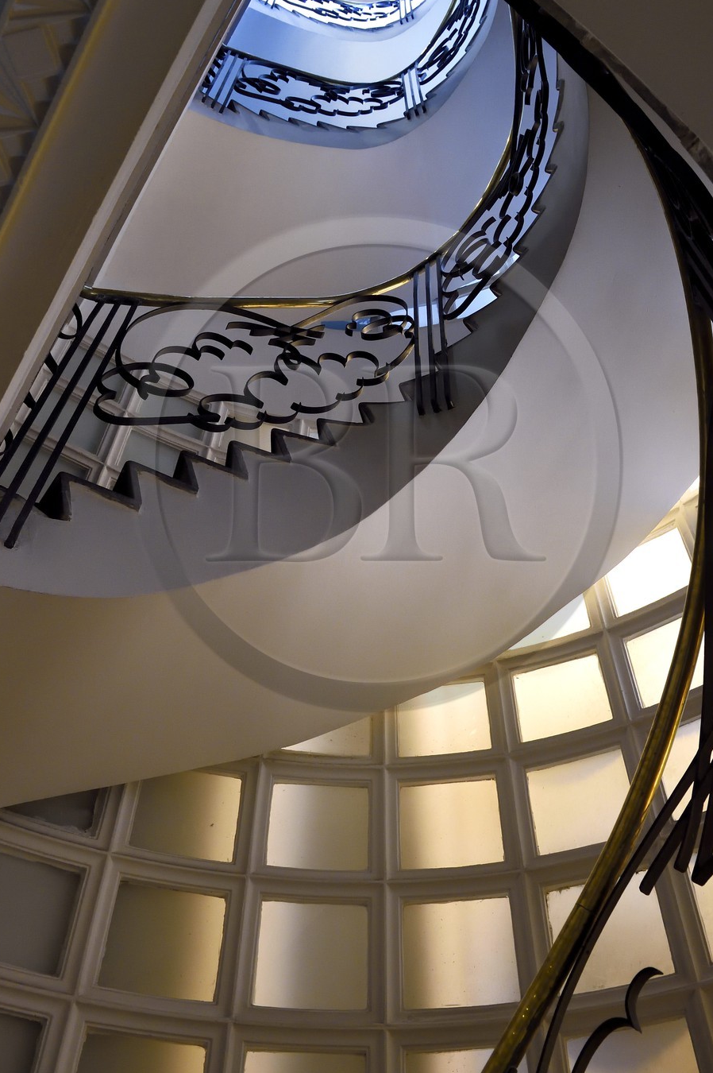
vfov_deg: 58.5
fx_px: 952
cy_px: 464
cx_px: 374
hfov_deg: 41.0
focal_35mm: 32
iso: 3200
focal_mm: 27
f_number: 8
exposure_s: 1/40
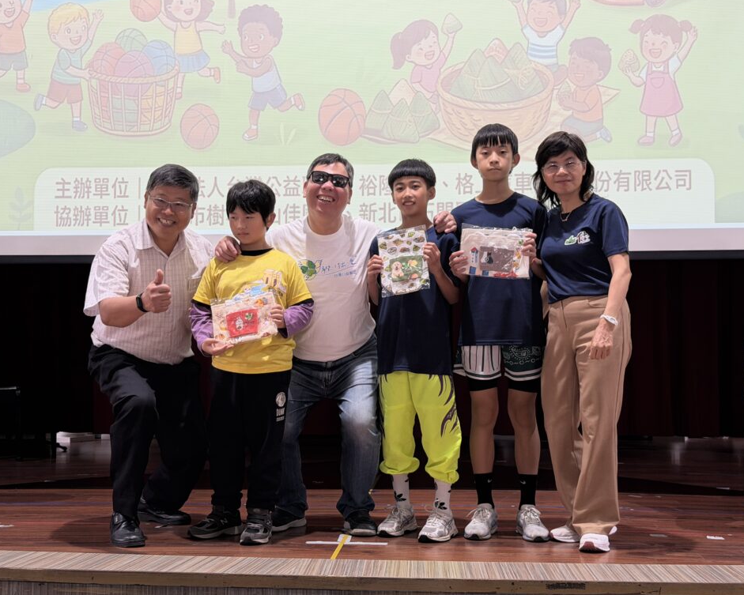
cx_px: 362
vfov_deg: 29.7
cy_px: 299
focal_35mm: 51
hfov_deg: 36.6
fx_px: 1123
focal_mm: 6.76
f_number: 1.78
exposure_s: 1/121
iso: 64
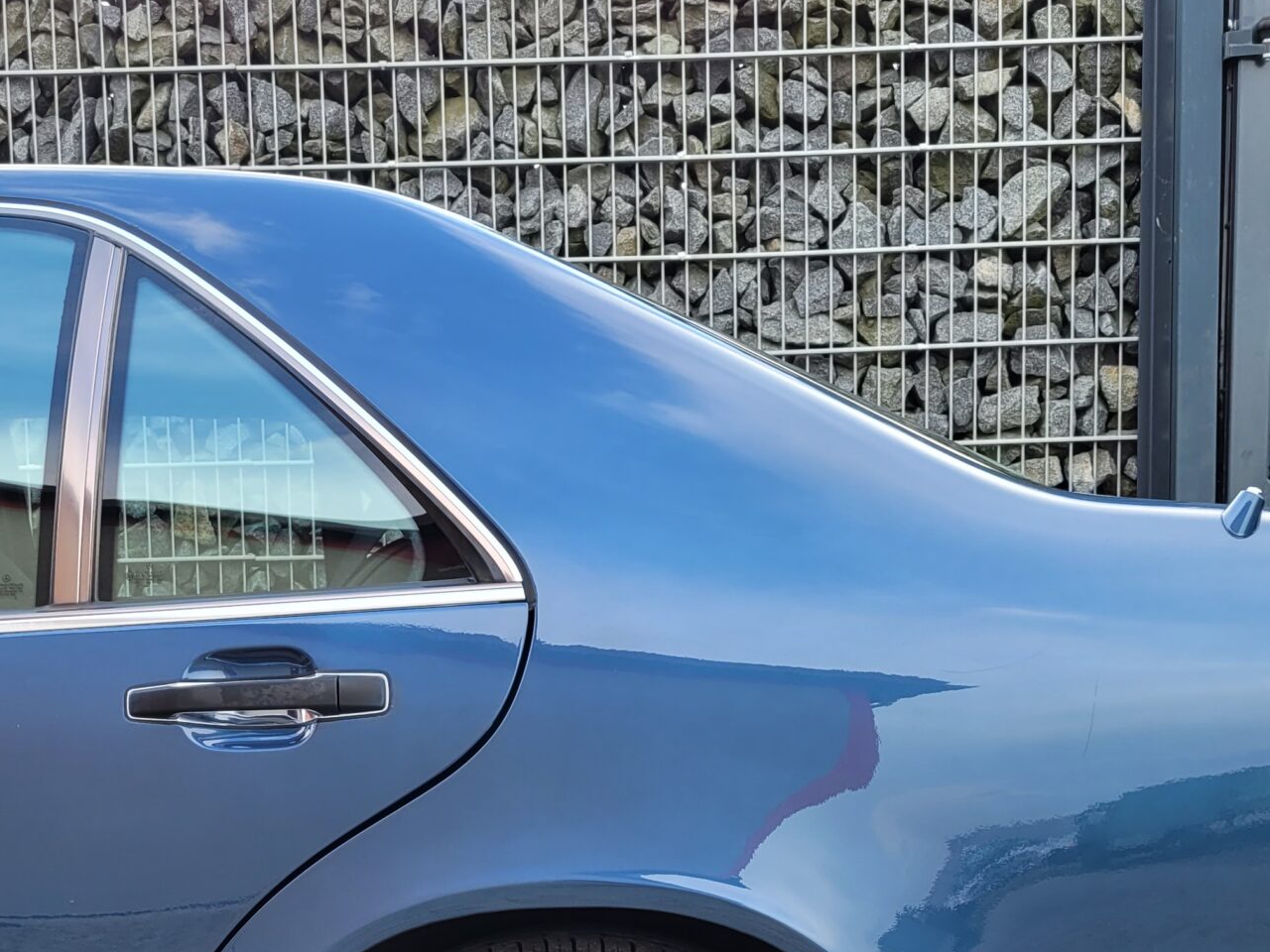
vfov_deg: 27.2
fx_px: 1908
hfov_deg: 36.8
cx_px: 618
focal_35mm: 52
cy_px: 833
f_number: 1.8
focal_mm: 5.4
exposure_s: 1/167
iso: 40
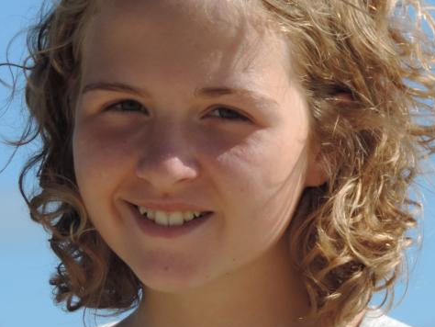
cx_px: 309
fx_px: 3835
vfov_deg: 4.9
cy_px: 86
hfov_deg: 6.5
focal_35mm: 305
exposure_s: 1/640
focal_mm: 27.6
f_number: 4.4
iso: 80
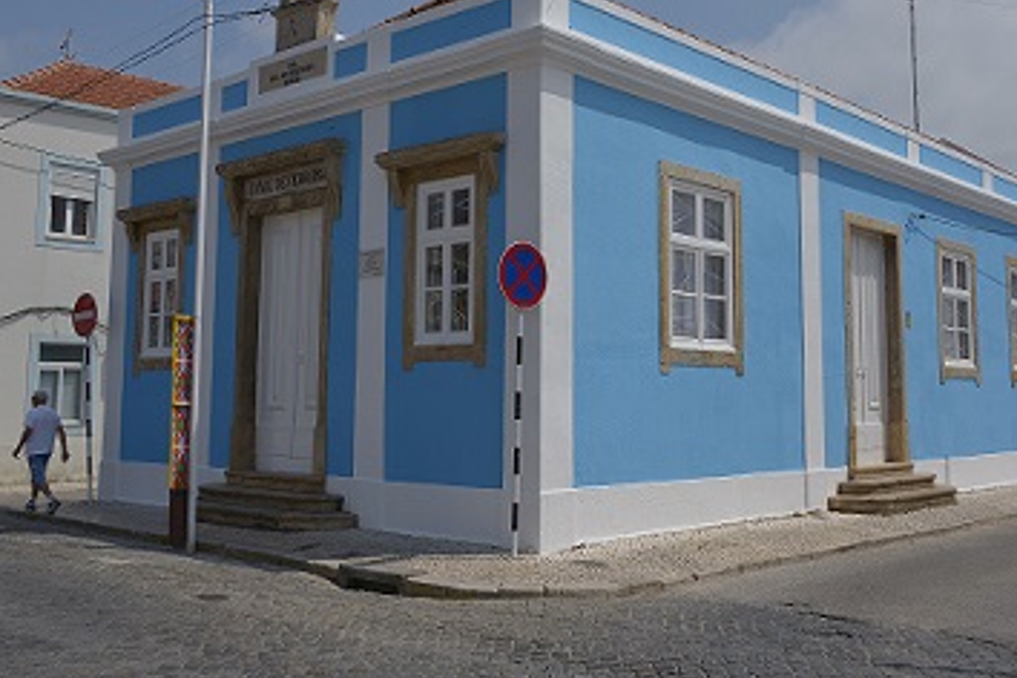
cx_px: 560
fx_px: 1130
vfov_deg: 33.3
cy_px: 263
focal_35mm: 40
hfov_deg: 48.4
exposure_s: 1/1000
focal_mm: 32
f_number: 9
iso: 250
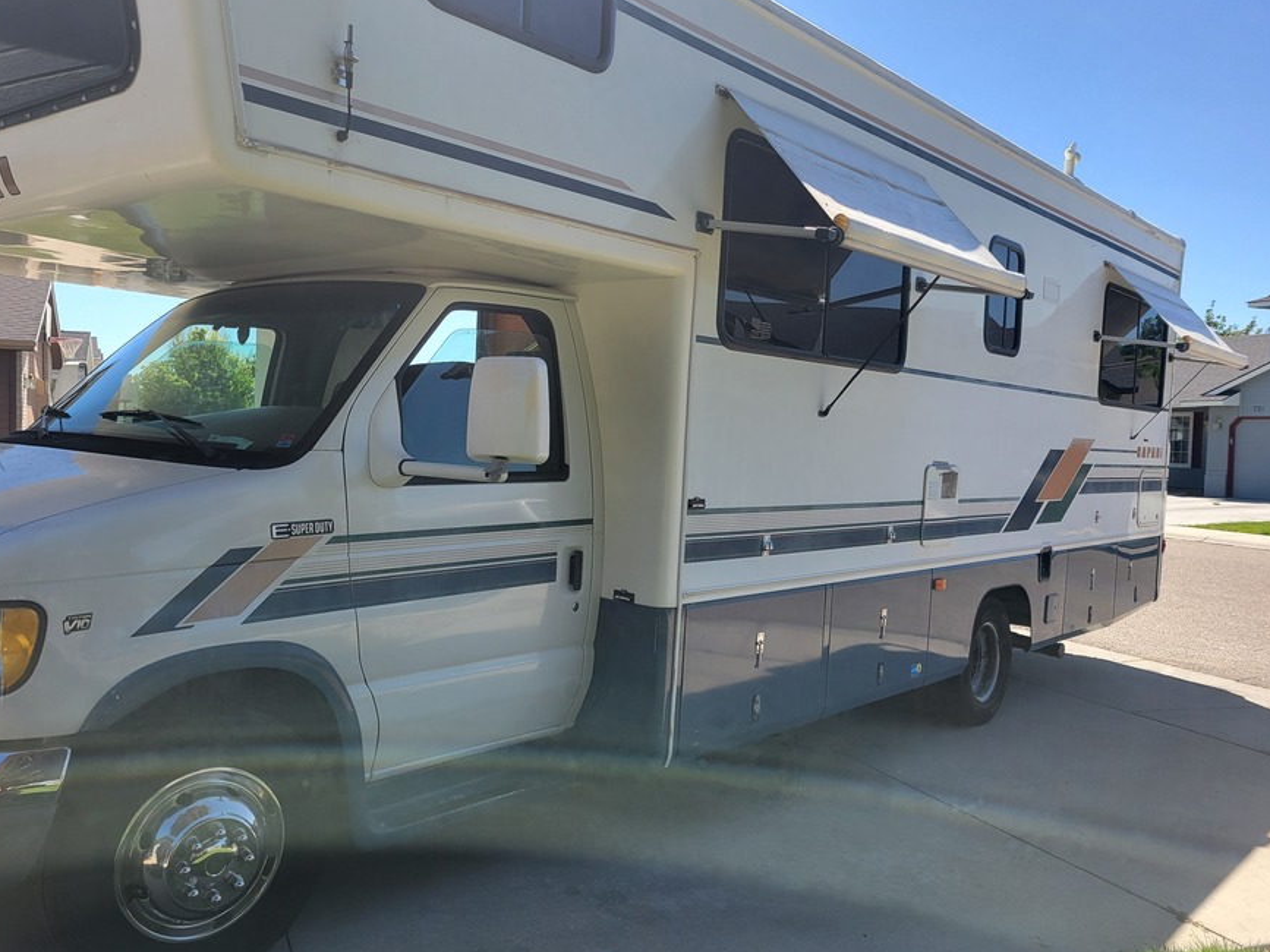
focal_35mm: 30
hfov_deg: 59.9
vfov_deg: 46.8
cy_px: 485
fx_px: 1100
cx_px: 577
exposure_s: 1/1384
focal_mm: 5.4
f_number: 1.8
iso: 40
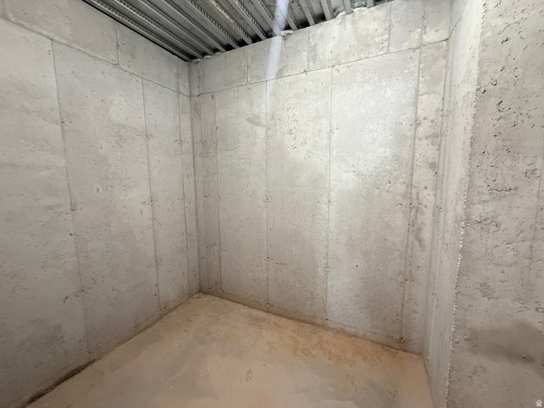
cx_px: 272
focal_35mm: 14
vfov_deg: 85.7
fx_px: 220
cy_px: 204
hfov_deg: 102.1
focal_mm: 2.22
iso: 500
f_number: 2.2
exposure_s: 1/60
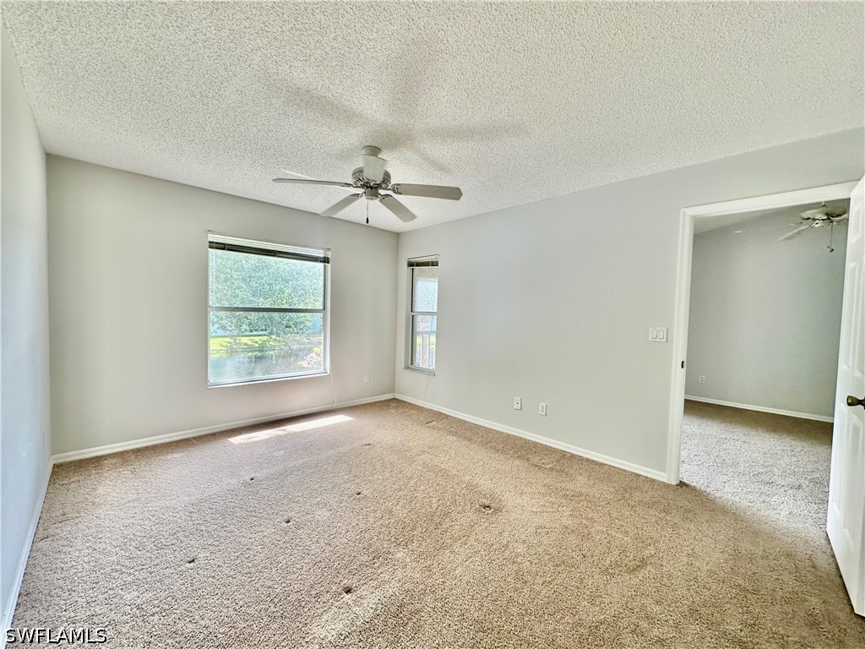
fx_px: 350
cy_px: 324
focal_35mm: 14
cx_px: 432
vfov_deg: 85.7
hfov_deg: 102.1
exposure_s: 1/120
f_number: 2.2
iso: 64
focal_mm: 2.22
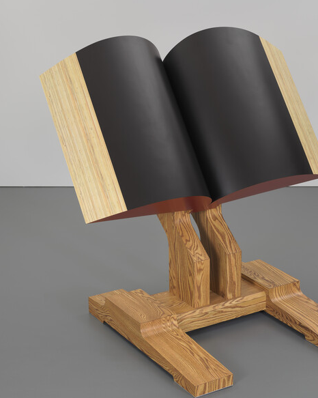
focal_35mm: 72
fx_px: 847
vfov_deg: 26.4
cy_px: 198
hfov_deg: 21.2
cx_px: 195
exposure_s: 1/125
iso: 100
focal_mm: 80
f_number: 16
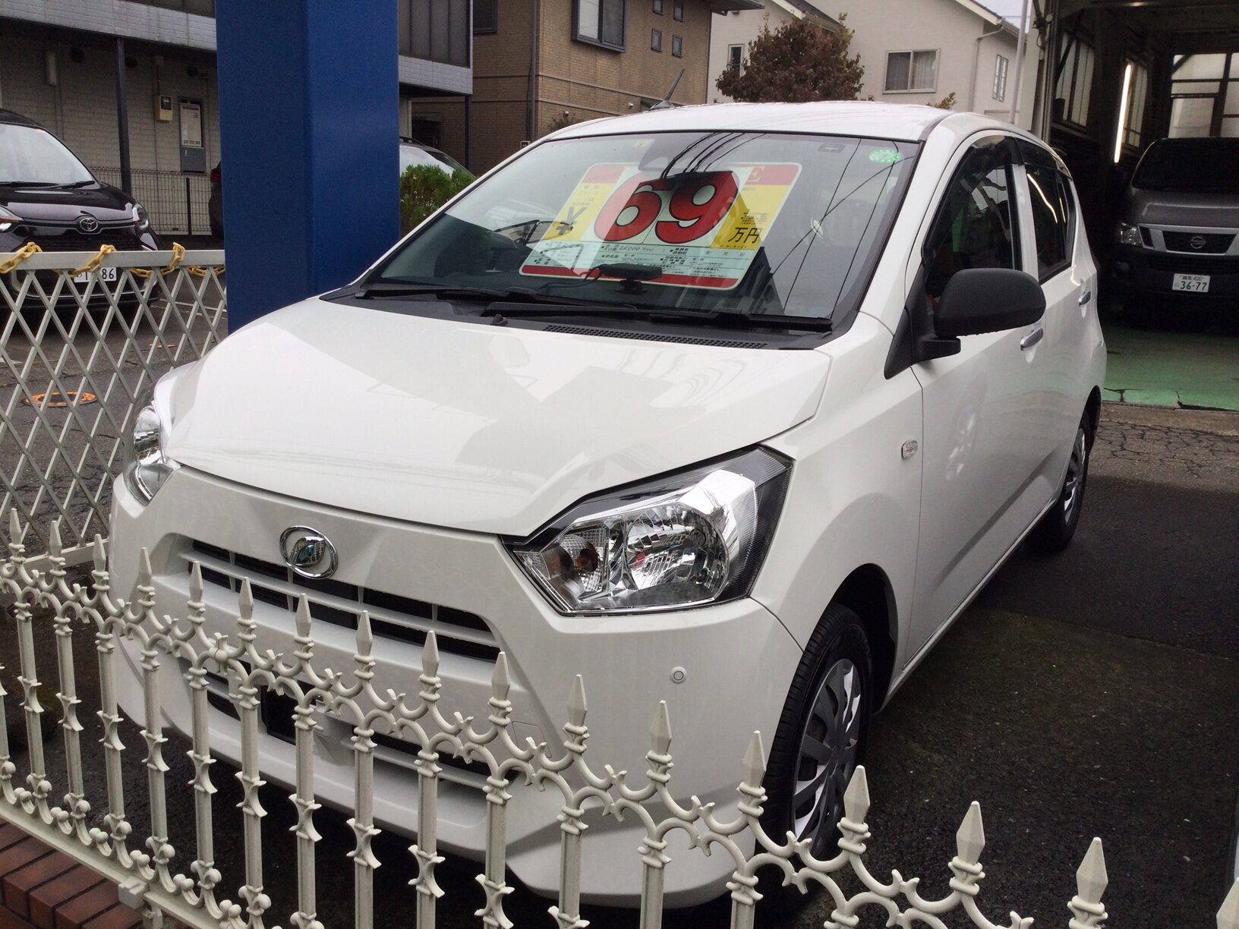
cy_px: 464
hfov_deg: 58.4
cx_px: 620
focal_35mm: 31
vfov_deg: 45.4
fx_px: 1110
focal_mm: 3.3
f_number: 2.4
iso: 25
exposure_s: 1/236
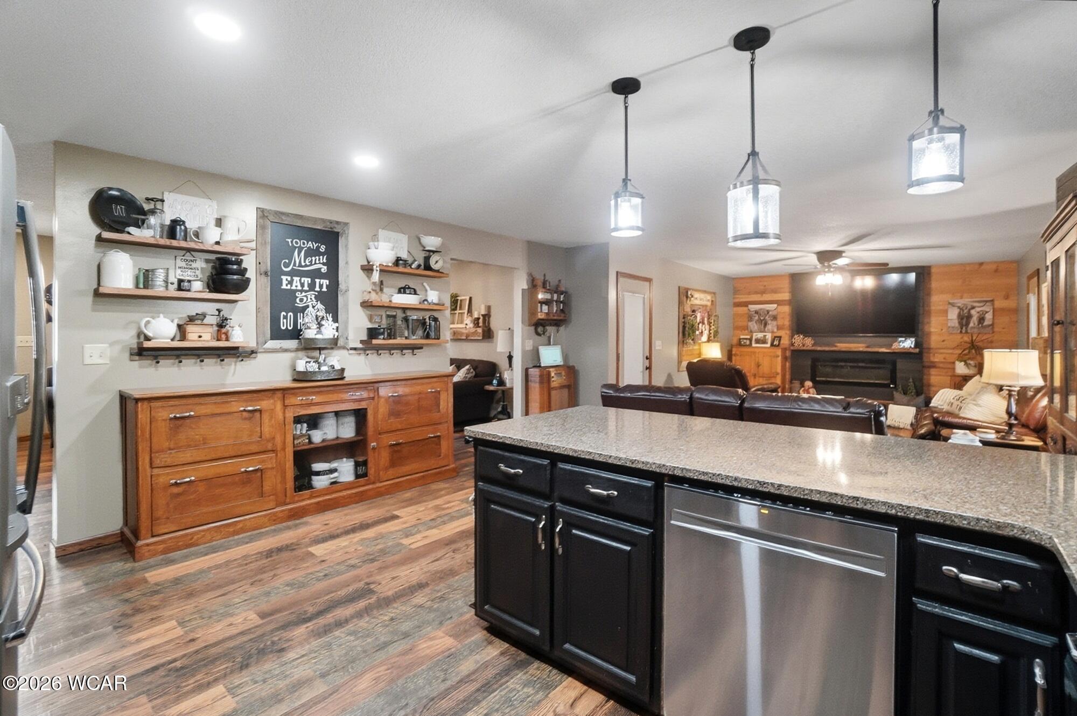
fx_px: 448
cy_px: 358
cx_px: 538
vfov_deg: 77.2
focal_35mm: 15
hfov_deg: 100.4
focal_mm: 10
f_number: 4
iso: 125
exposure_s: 1/30
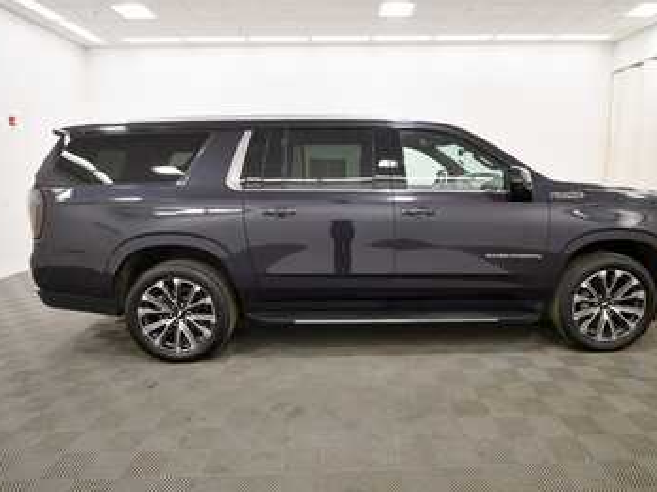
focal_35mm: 21
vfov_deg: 63.4
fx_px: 399
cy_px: 248
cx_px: 357
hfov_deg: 78.8
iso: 900
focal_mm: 13
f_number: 4.8
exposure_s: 1/125
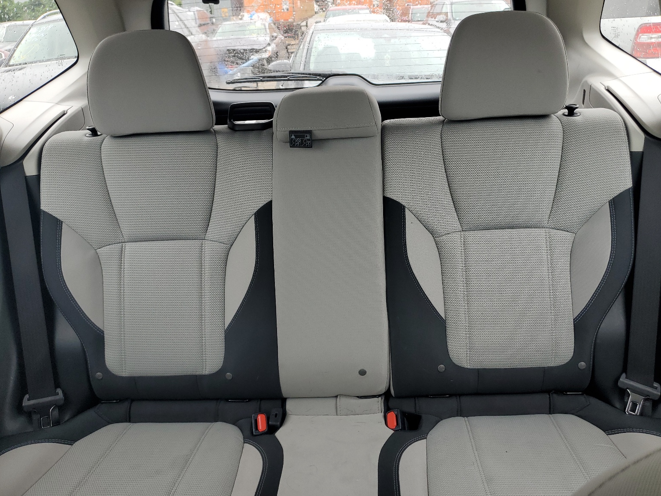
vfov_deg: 51.4
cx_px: 341
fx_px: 516
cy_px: 243
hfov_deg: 65.3
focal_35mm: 27
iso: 50
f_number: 1.5
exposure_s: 1/213
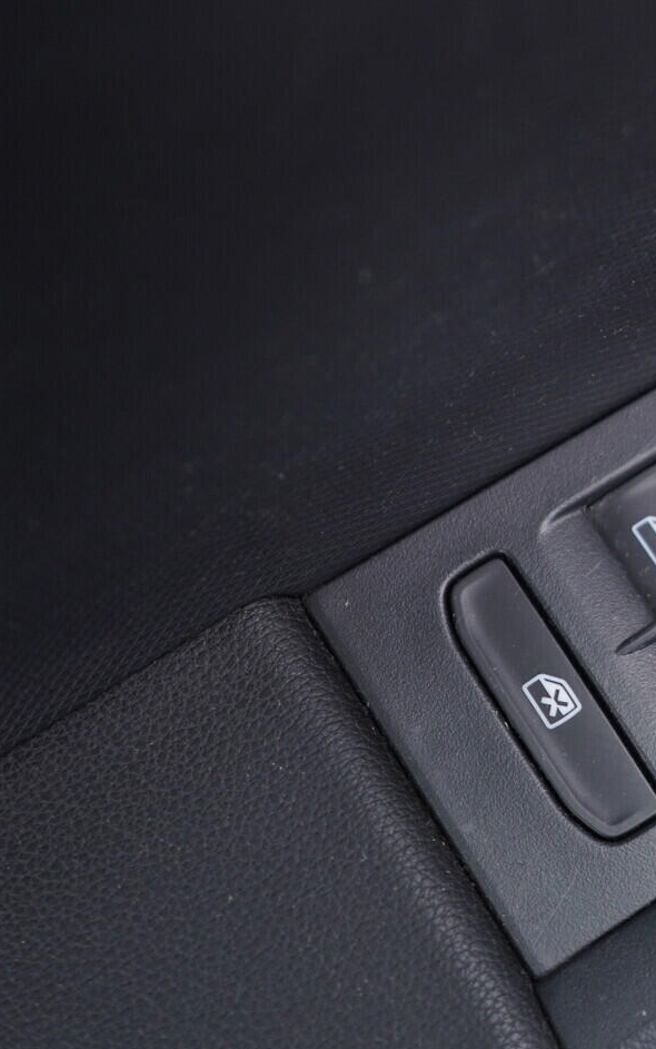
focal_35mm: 56
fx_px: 1601
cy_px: 523
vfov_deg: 36.3
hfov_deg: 21.7
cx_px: 752
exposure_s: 1/40
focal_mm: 24
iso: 200
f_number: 2.8
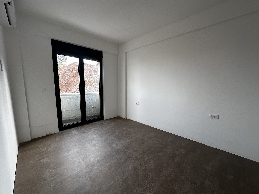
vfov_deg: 85.7
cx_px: 130
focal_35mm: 14
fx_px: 105
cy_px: 97
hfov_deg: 102.1
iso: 64
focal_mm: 2.22
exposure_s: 1/99
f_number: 2.2
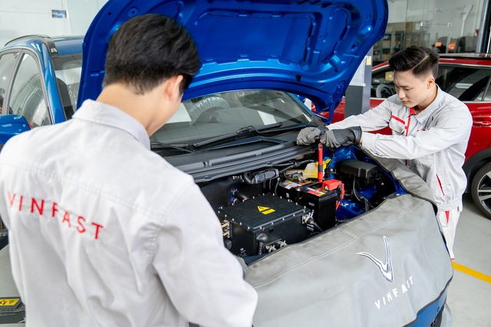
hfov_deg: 61.9
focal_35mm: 30
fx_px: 409
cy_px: 164
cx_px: 246
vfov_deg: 43.6
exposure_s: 1/160
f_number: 3.5
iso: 125
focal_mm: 30
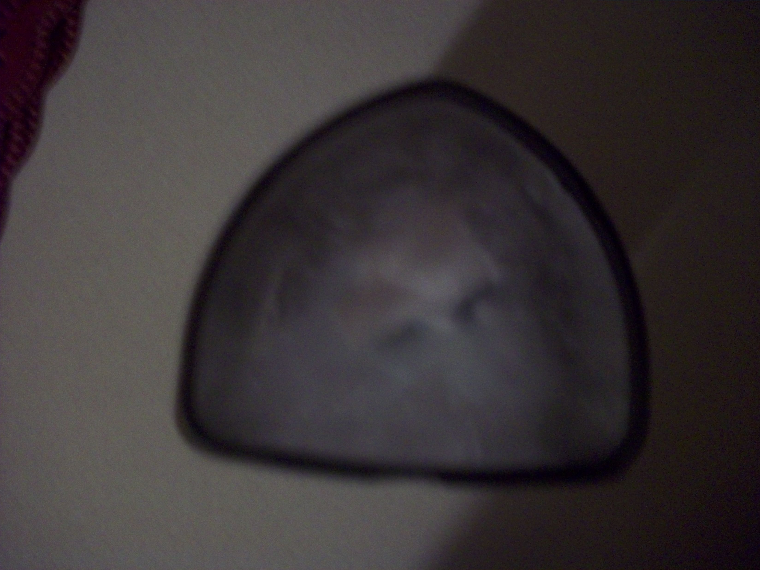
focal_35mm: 37
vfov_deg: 38.7
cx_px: 380
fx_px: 812
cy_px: 285
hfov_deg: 50.1
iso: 200
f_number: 2.8
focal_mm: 6.2
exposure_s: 1/8
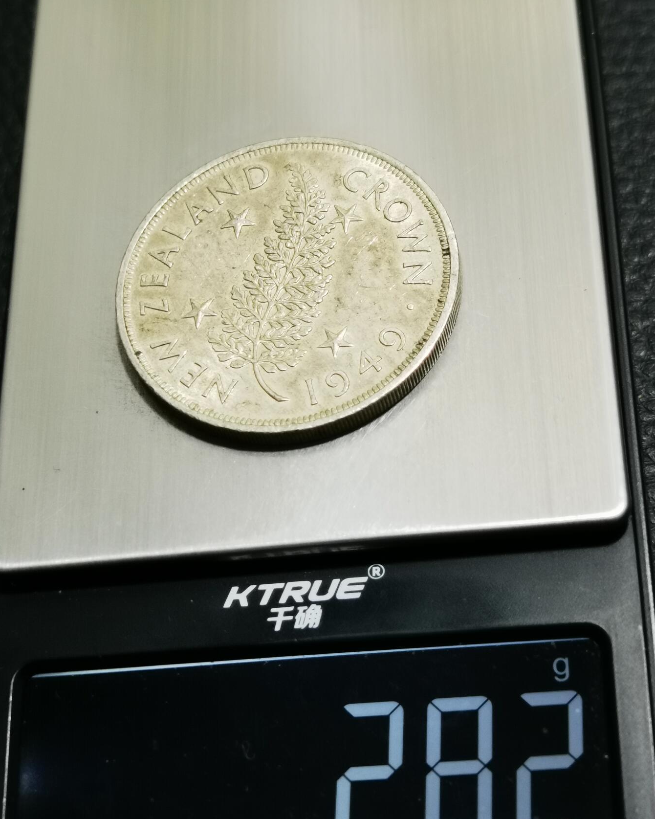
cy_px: 421
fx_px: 1551
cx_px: 328
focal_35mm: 64
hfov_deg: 23.8
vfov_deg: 29.6
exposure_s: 1/100
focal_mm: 6.67
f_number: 1.9
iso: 125
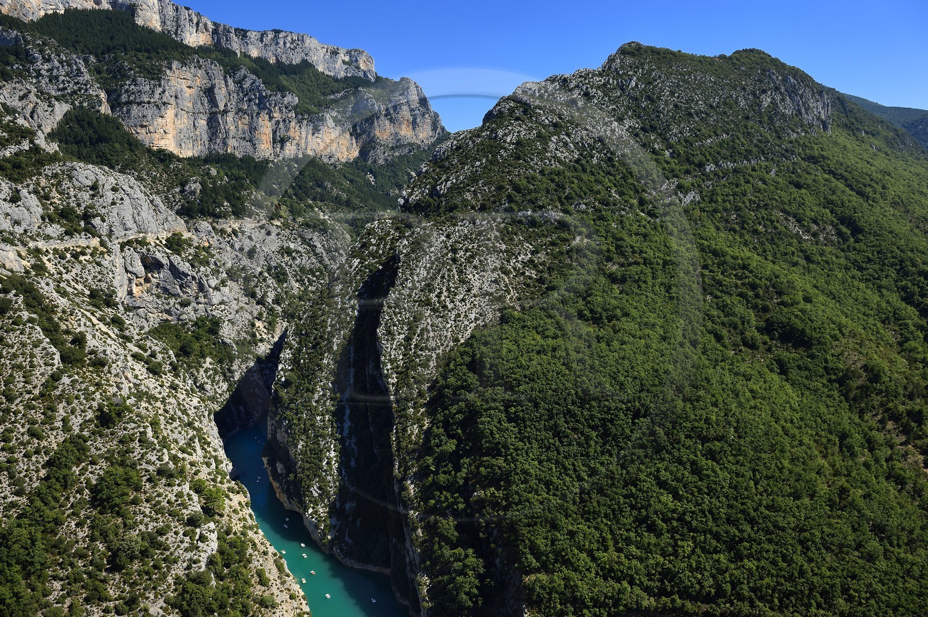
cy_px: 308
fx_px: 618
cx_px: 464
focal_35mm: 24
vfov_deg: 53.1
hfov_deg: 73.8
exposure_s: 1/800
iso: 400
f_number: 7.1
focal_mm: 24
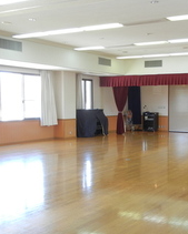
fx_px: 348
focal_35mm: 50
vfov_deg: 37.3
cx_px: 164
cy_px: 126
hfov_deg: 29.2
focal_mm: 5.4
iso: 237
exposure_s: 1/30
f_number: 3.5
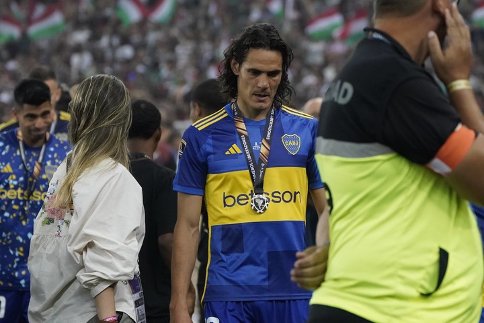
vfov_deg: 4.9
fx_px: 3764
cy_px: 162
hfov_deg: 7.4
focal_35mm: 280
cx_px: 242
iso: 6400
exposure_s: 1/1000
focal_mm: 187
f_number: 5.6
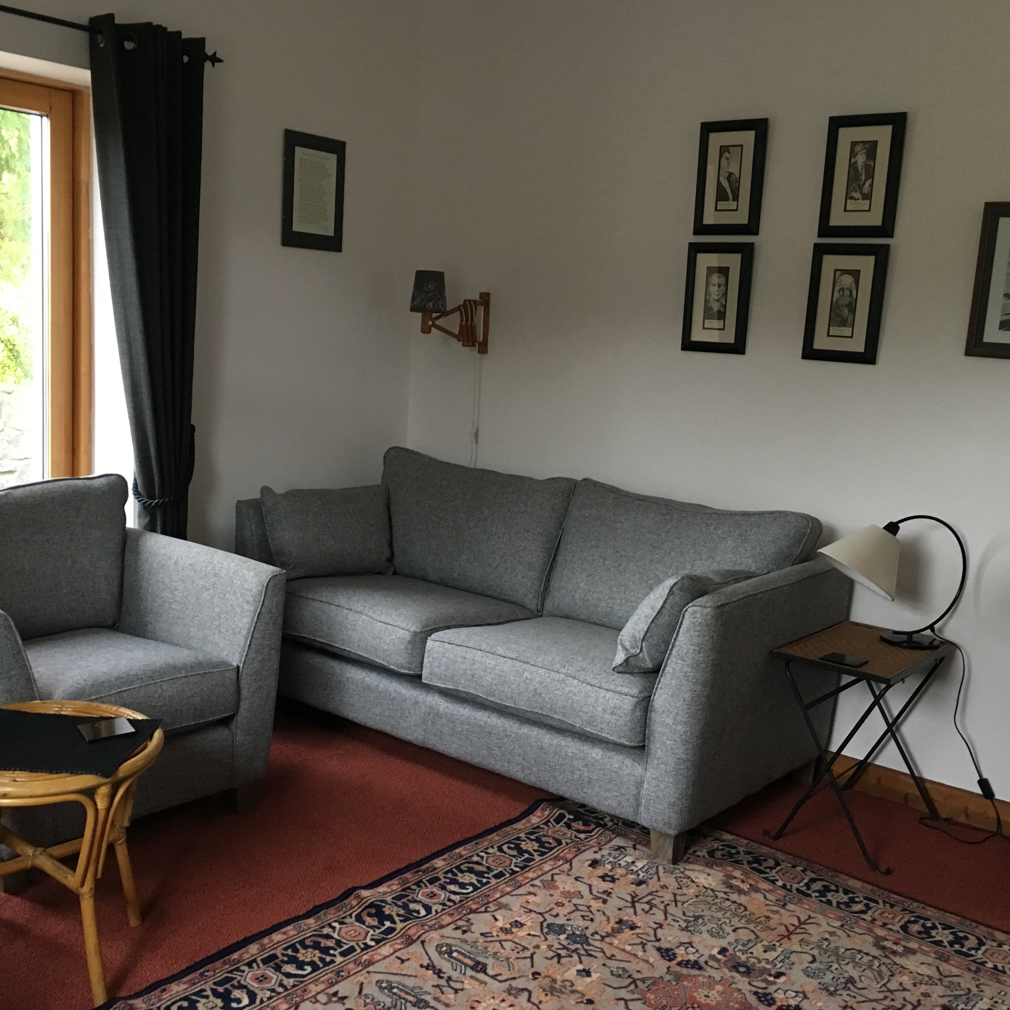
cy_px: 514
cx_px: 480
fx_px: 1155
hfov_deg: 47.2
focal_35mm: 35
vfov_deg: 47.2
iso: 200
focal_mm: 4.15
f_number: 2.2
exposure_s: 1/20
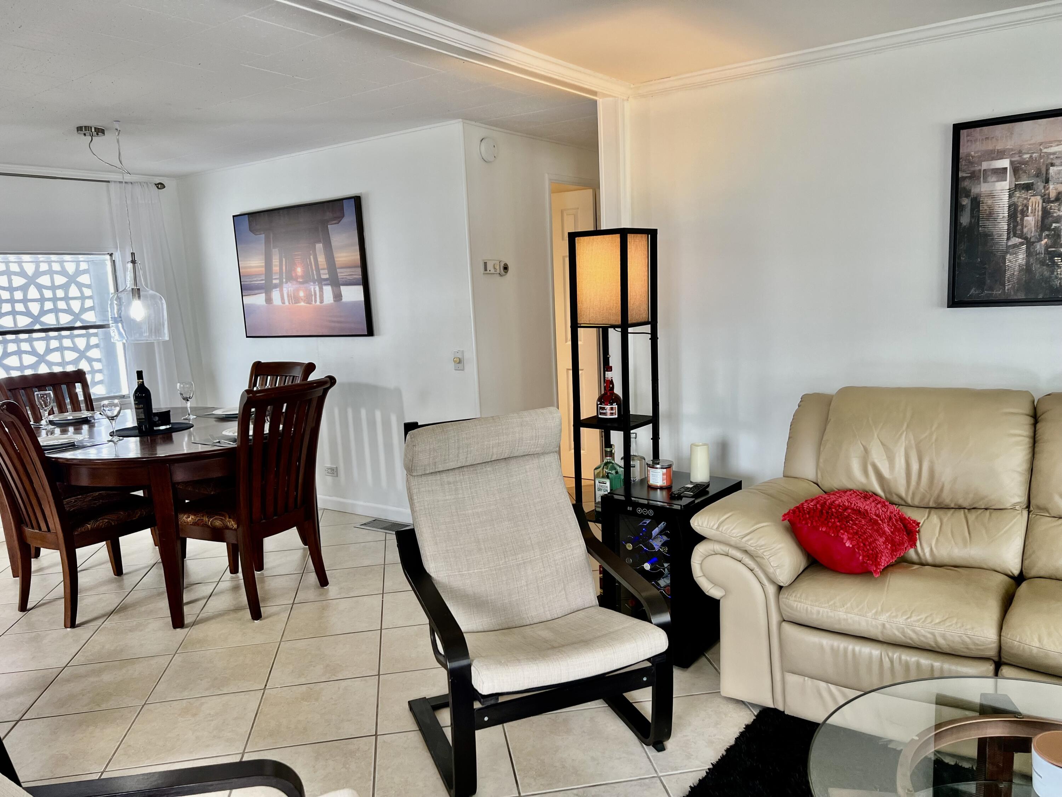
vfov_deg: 53.1
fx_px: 798
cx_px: 531
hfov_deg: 67.3
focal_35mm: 26
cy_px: 398
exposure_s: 1/120
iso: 80
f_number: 1.5
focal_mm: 5.7
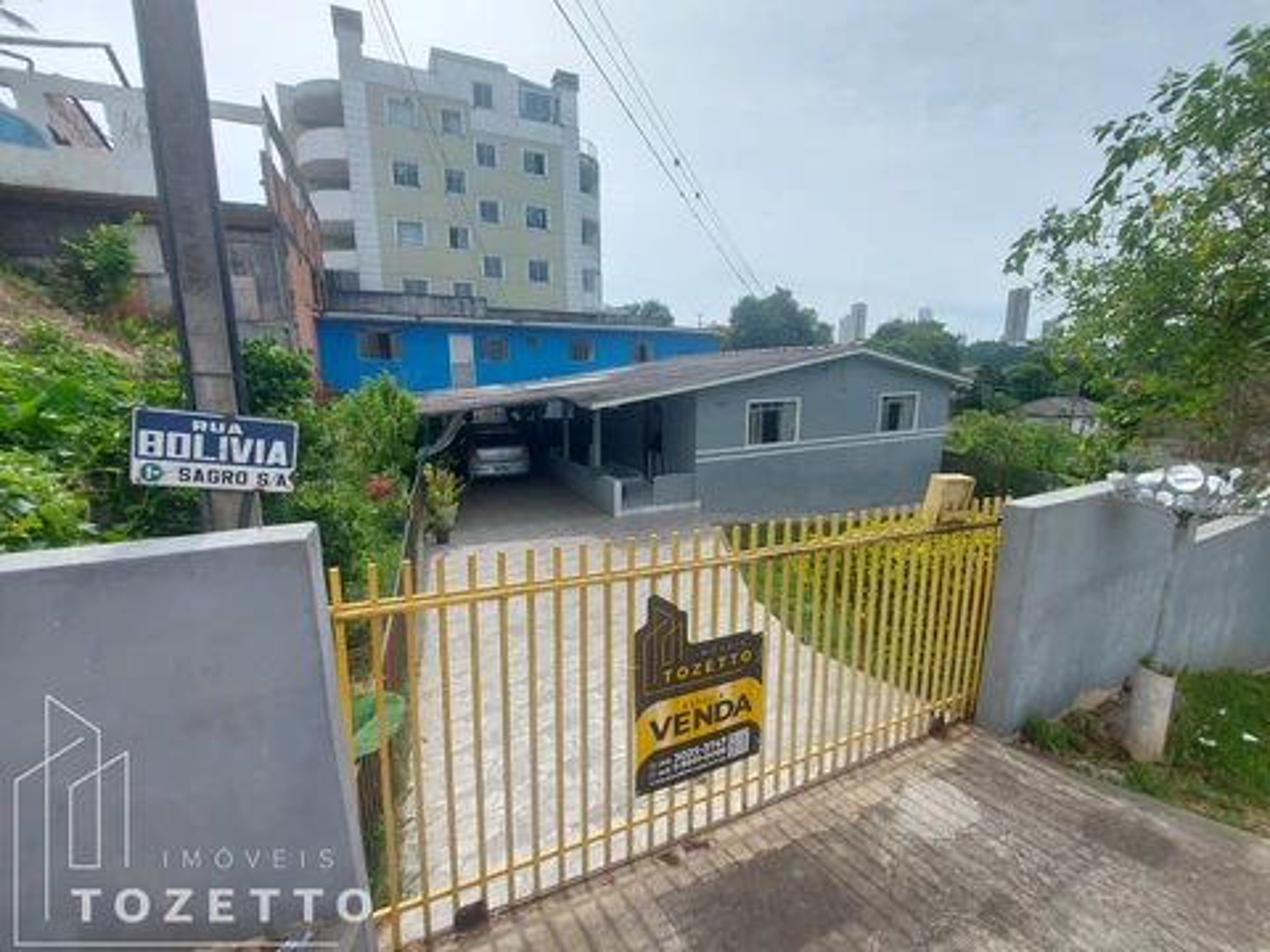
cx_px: 635
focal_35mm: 13
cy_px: 476
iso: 50
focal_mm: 1.74
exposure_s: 1/1073
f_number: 2.2
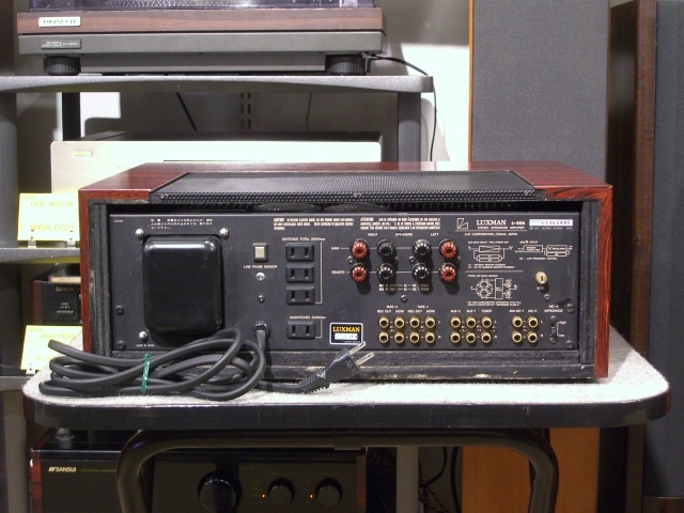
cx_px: 342
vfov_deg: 21.6
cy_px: 256
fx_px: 1344
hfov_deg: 28.6
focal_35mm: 68
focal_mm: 14.2
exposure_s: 1/5
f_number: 4
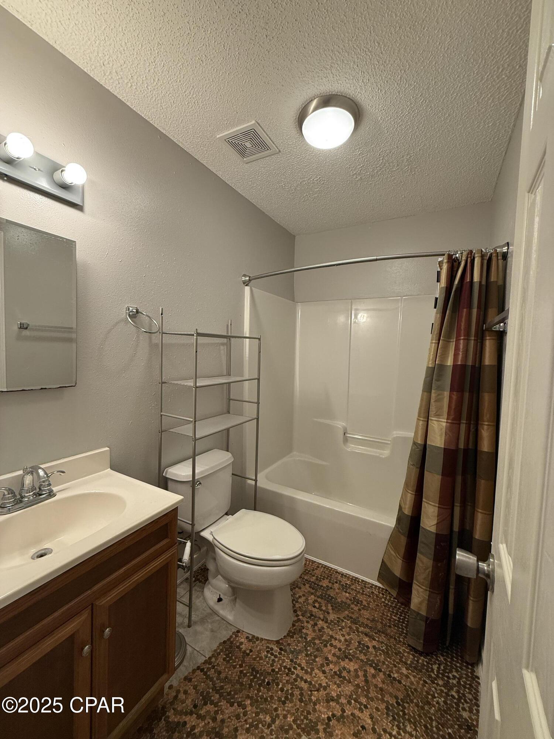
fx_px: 299
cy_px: 370
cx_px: 277
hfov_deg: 85.7
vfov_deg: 102.1
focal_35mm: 14
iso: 160
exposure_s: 1/120
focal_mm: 2.22
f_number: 2.2
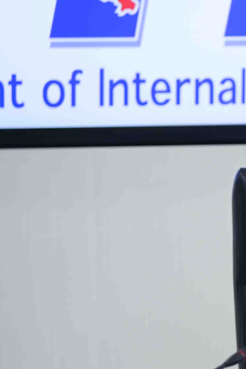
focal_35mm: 313
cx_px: 503
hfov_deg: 4.3
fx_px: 3208
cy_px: 286
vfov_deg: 6.6
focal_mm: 110
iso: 250
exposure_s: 1/60
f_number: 4
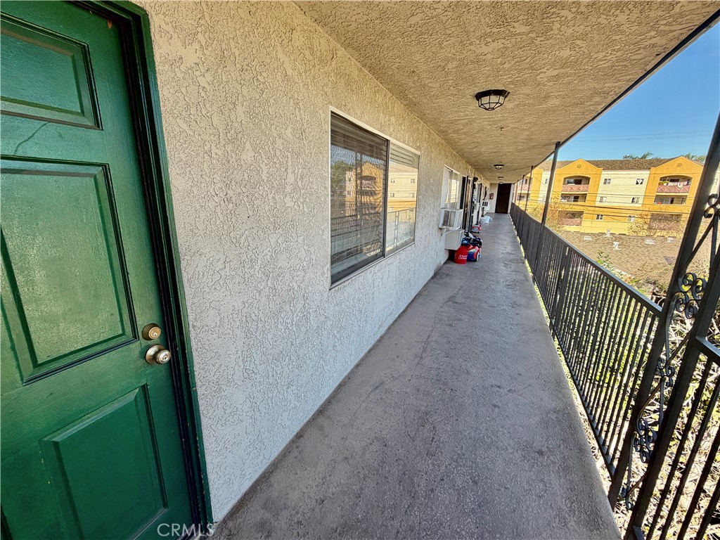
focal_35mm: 14
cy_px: 270
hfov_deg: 102.1
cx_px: 360
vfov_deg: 85.7
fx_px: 291
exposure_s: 1/229
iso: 40
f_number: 2.2
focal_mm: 2.22
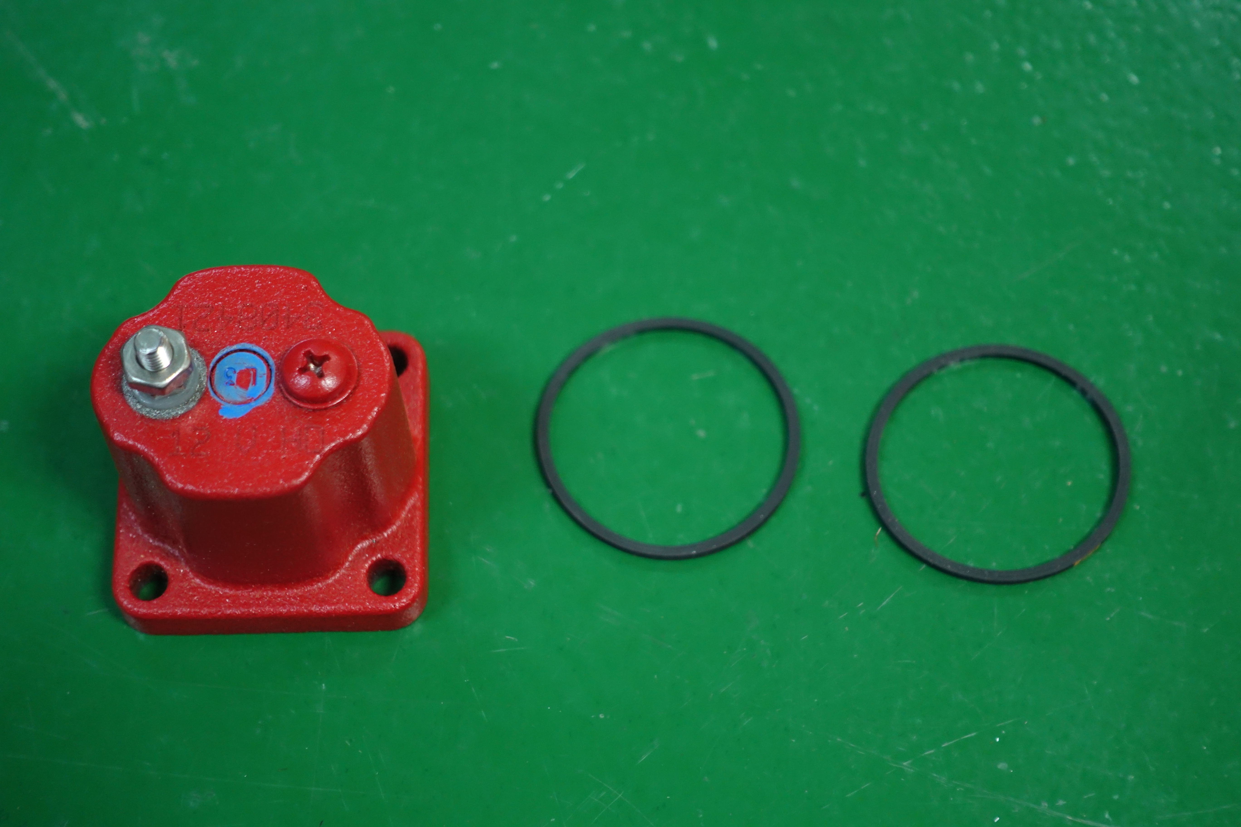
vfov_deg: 19.5
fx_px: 2413
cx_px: 620
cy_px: 414
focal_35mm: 70
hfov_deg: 28.8
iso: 800
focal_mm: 25.7
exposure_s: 1/20
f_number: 2.8
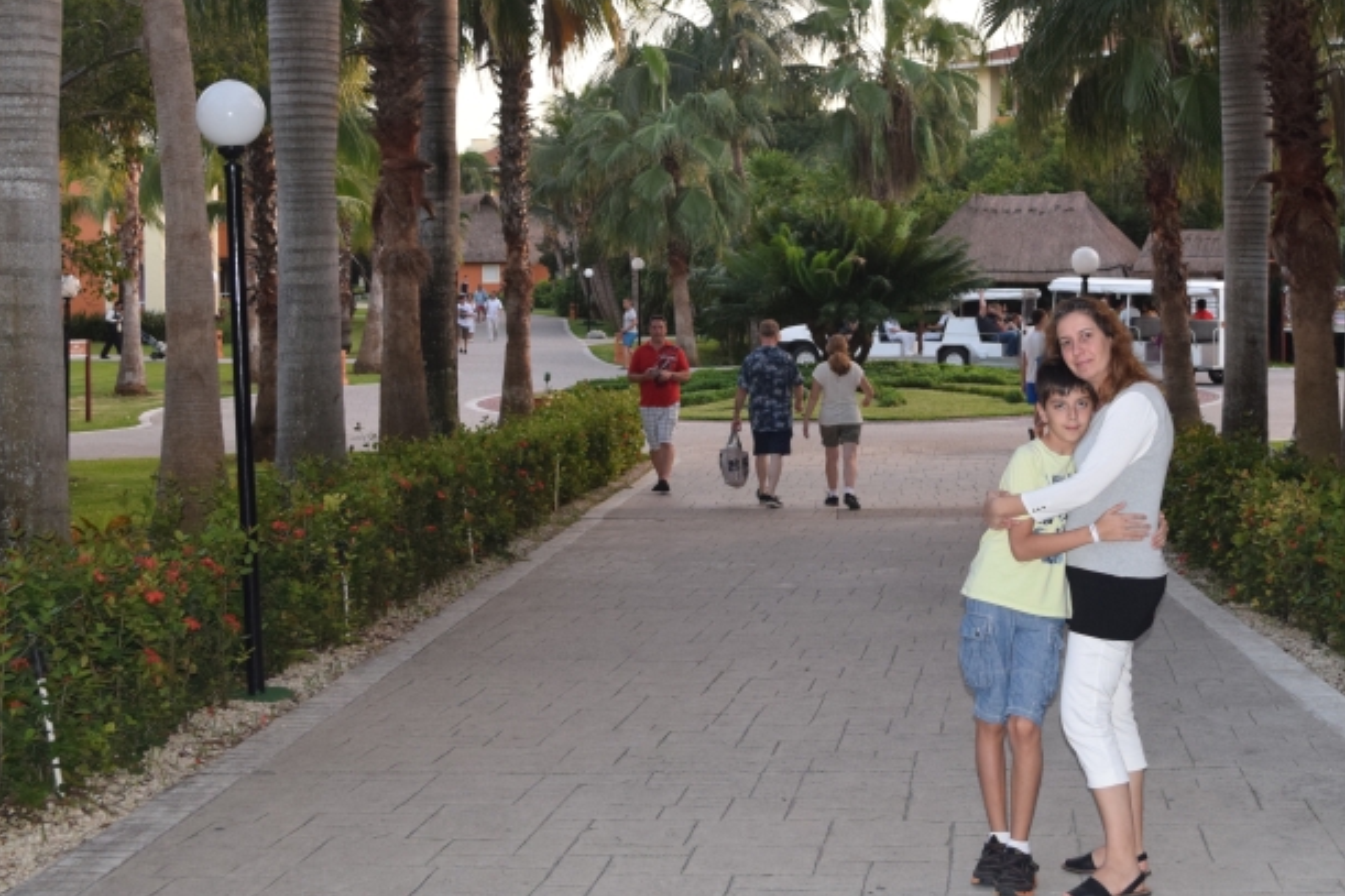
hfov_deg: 31.9
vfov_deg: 21.5
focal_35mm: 63
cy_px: 295
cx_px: 821
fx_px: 2347
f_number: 5
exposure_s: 1/100
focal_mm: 25
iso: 800
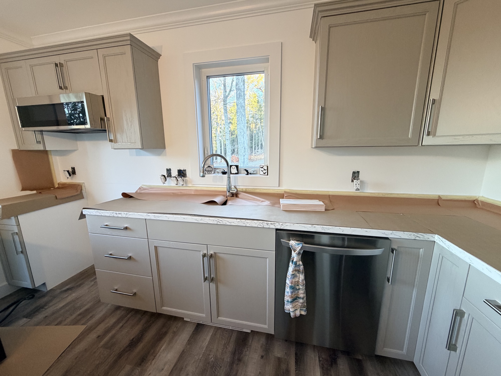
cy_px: 188
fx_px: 203
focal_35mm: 14
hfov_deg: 102.1
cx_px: 250
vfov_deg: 85.7
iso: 250
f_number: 2.2
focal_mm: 2.22
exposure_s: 1/60
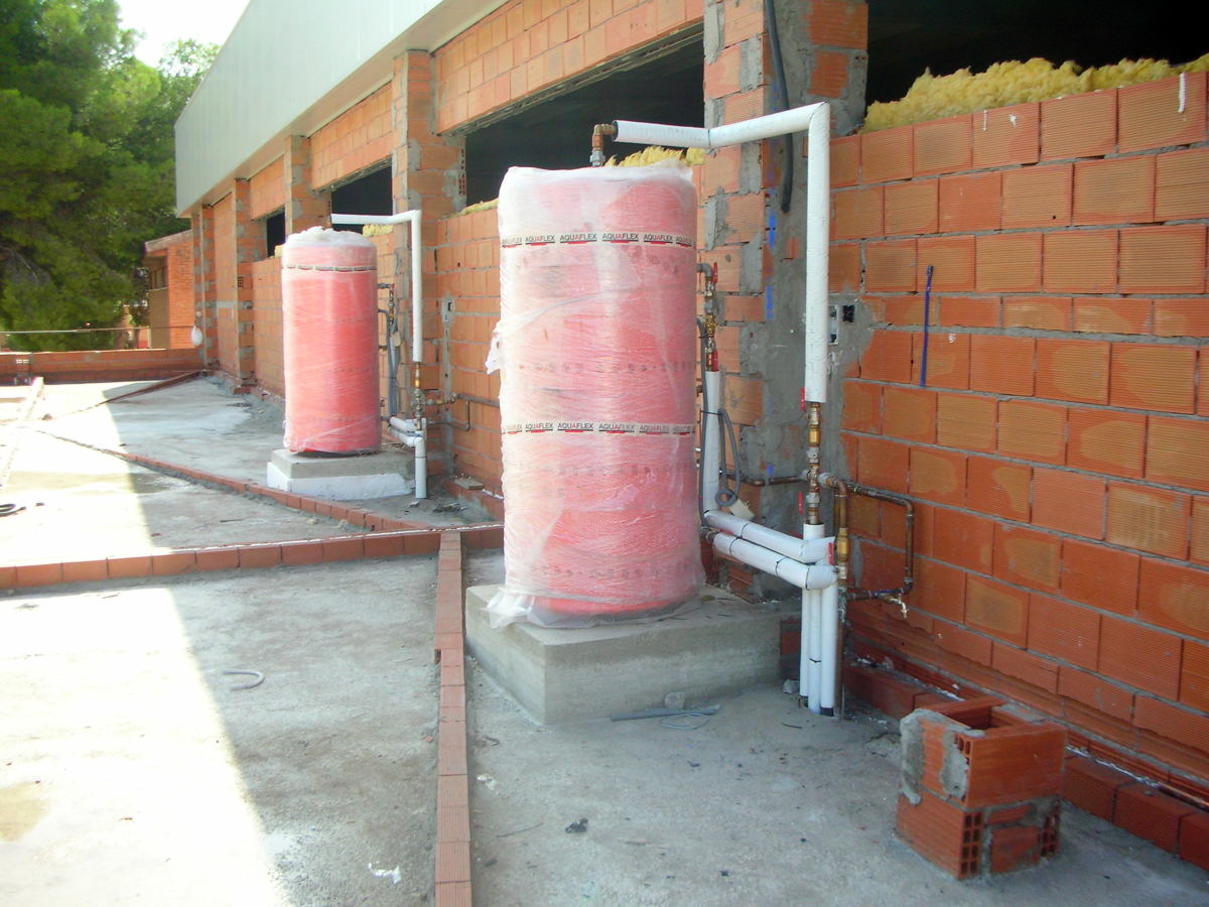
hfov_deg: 52.6
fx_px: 1222
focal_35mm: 35
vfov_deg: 40.7
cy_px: 454
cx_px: 604
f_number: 8.5
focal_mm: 5.8
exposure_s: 1/32.1
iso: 50
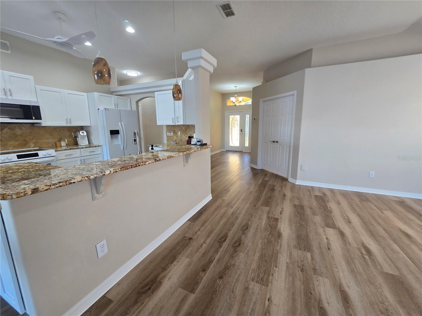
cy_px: 158
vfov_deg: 89.9
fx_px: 158
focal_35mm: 13
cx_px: 211
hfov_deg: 106.2
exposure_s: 1/60
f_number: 2.2
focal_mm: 2.2
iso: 125
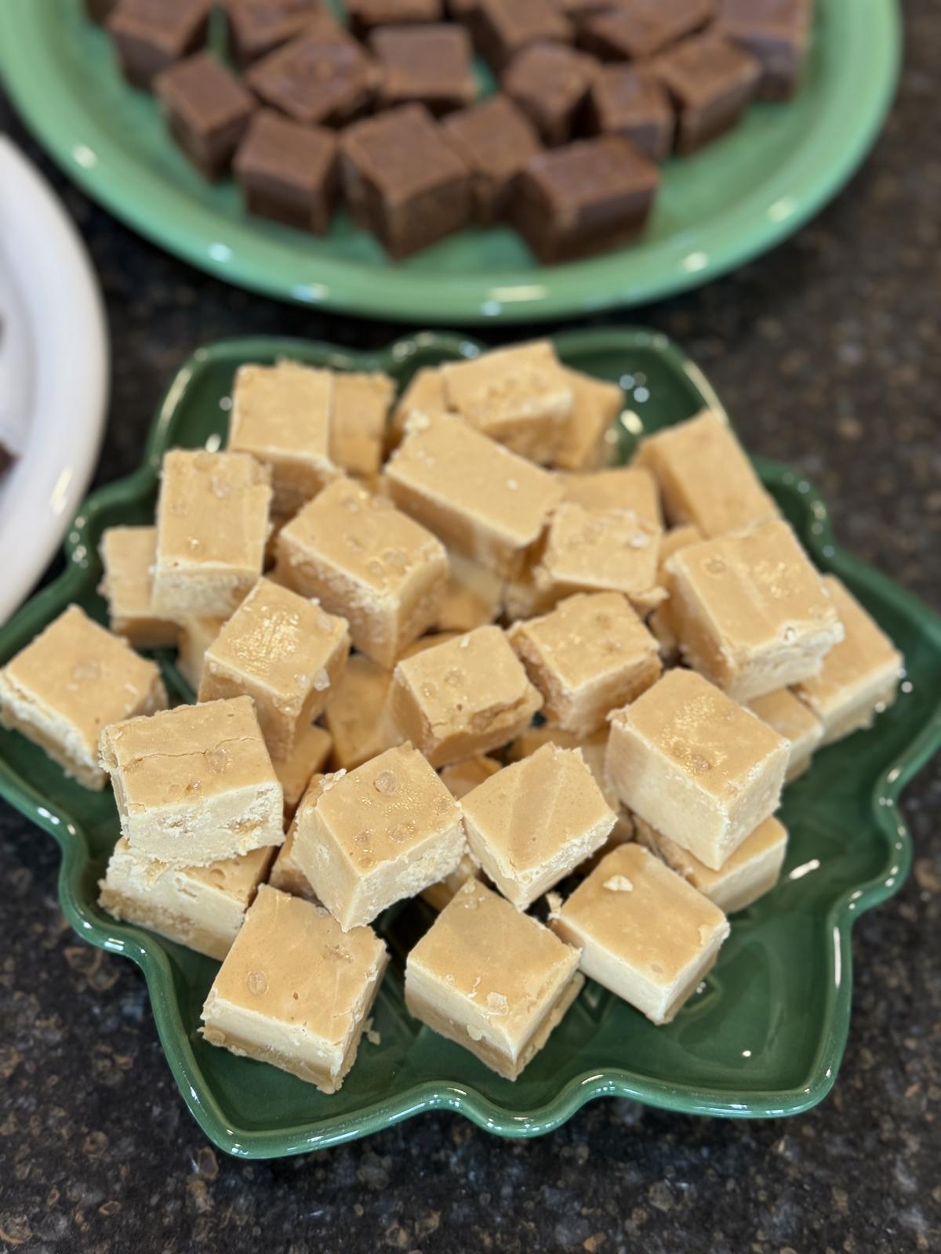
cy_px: 627
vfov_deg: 39.7
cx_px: 470
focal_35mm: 48
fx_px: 1740
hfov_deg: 30.3
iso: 80
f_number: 1.78
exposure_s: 1/60
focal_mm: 6.76
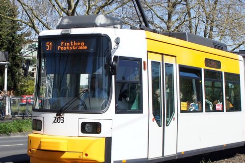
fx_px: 496
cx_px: 127
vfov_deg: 18.5
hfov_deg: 27.7
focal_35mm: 73
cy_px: 44
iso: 400
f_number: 5
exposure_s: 1/1600
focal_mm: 20
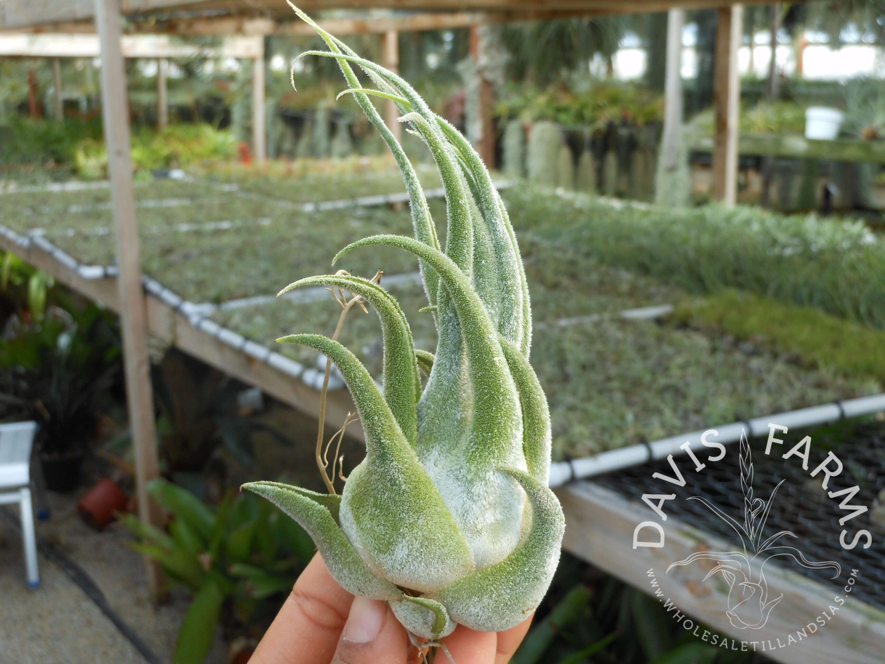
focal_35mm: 45
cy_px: 332
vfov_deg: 32.2
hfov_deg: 42.1
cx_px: 442
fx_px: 1150
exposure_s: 1/50
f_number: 4.6
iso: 80
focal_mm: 8.1
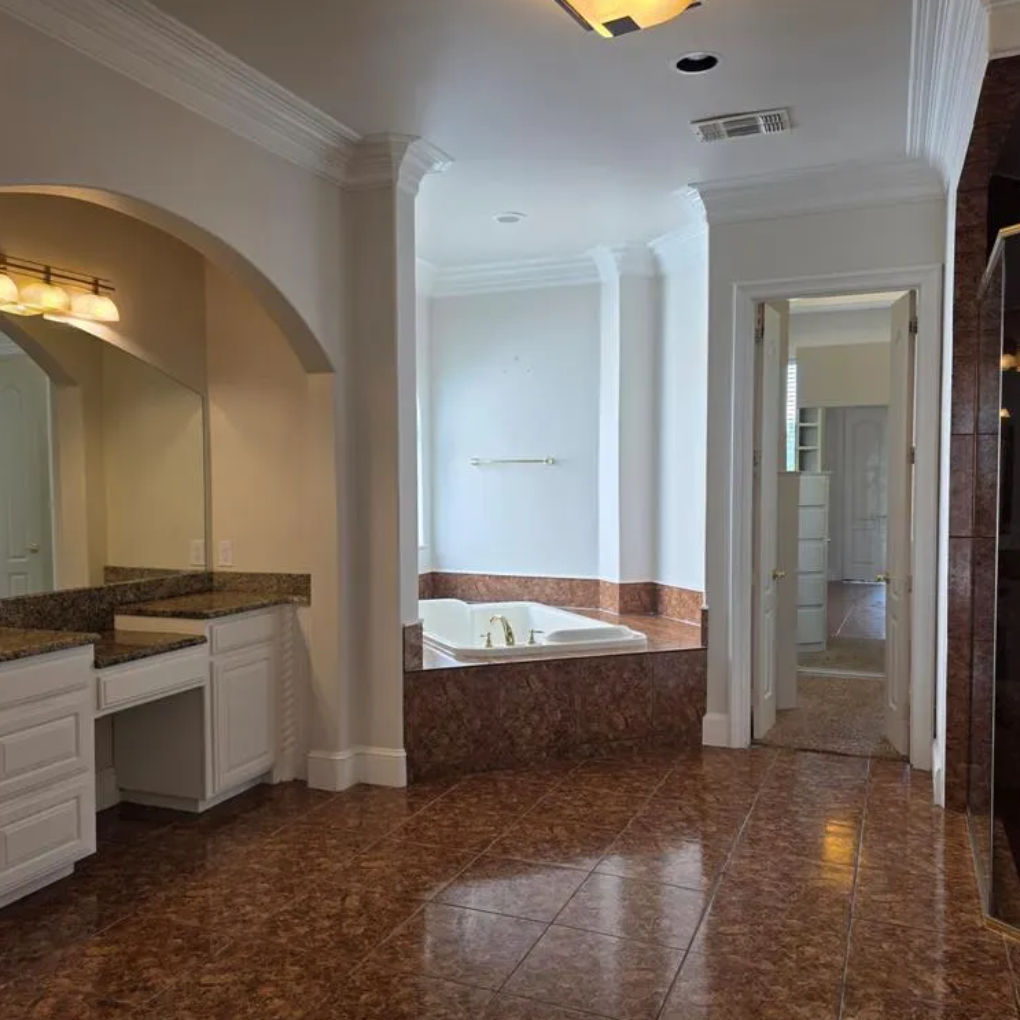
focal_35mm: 28
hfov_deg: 57.2
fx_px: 933
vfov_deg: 57.3
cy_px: 519
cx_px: 468
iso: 50
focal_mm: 6.3
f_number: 1.7
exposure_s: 1/120
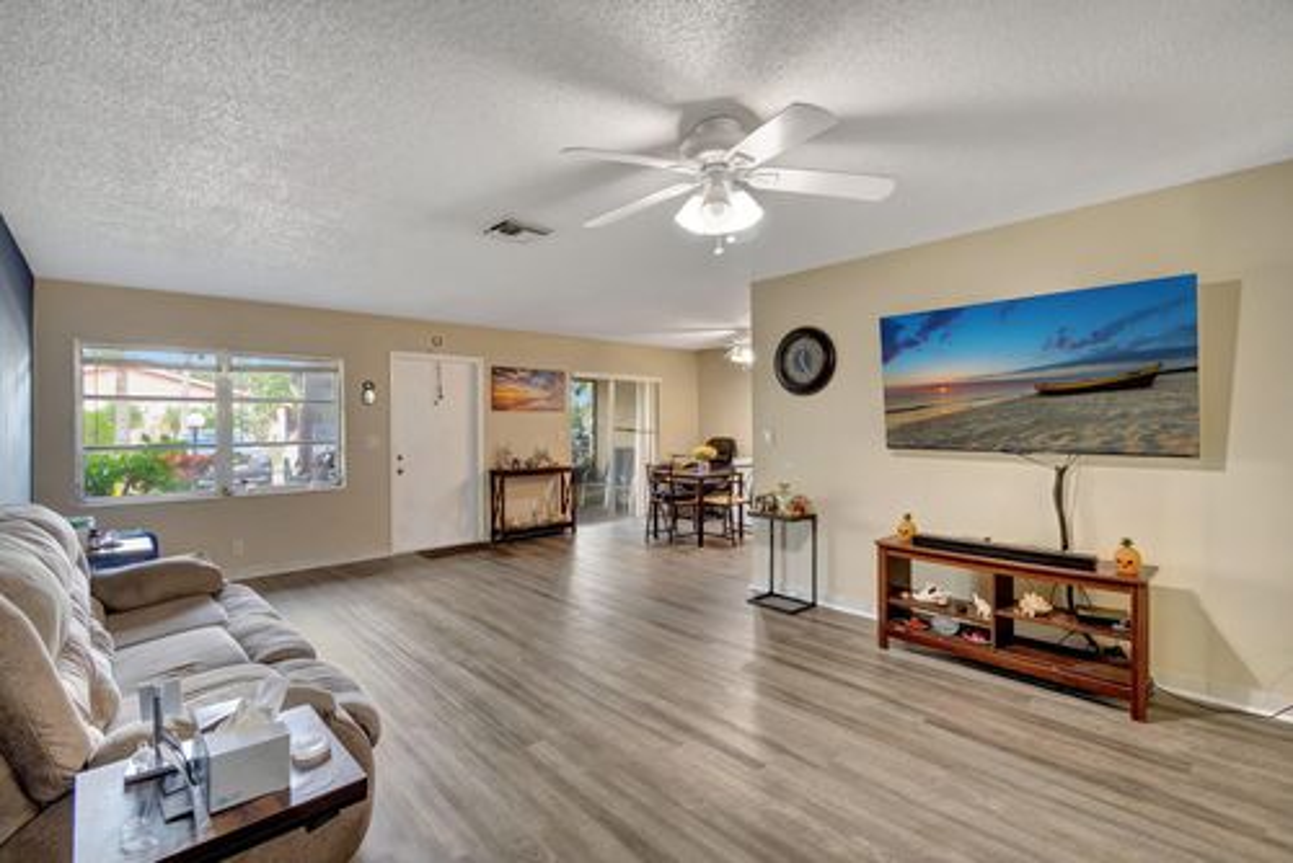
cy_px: 432
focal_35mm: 15
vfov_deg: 77.4
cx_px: 646
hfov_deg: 100.4
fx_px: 539
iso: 1000
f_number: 8
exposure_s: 1/2.5
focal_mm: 10
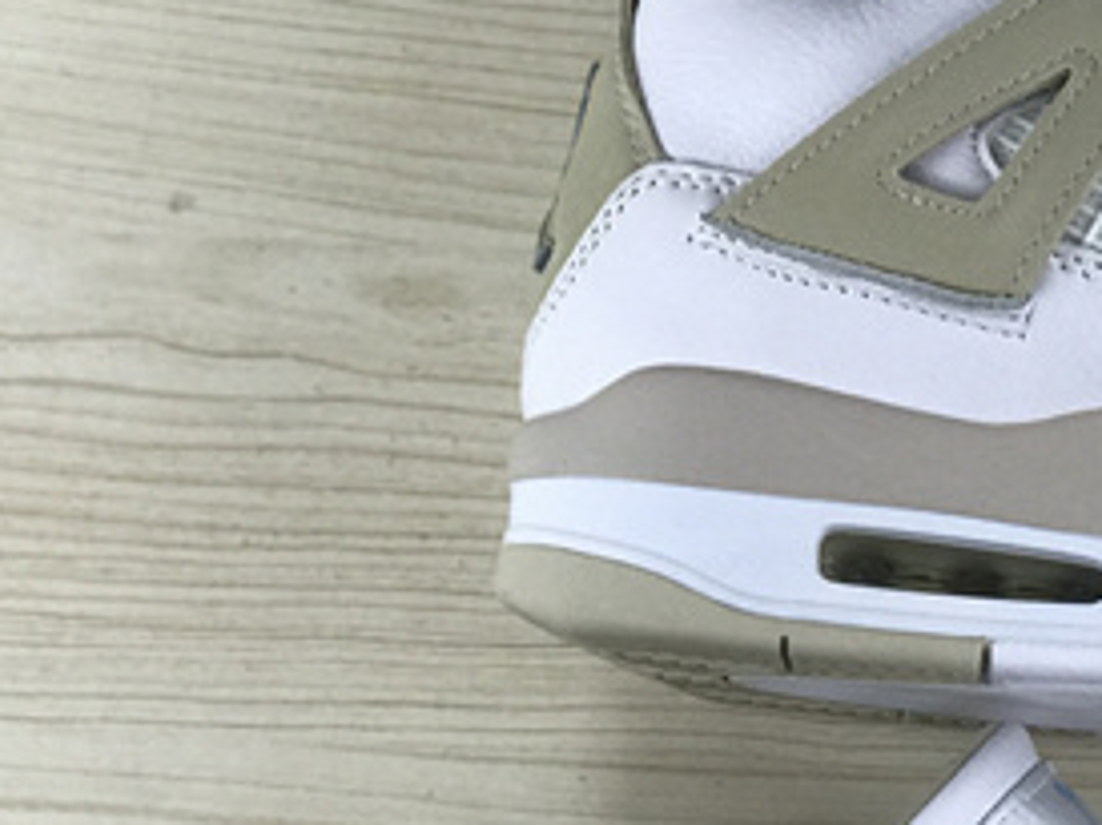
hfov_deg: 12.5
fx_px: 4898
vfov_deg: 9.6
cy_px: 738
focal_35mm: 154
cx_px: 1380
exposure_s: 1/50
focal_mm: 6.6
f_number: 2.8
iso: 50
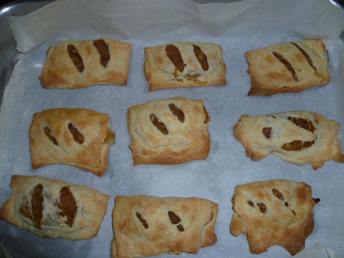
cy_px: 129
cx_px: 172
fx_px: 278
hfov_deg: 63.4
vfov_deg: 49.7
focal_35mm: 28
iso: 100
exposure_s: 1/30
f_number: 2.8
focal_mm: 5
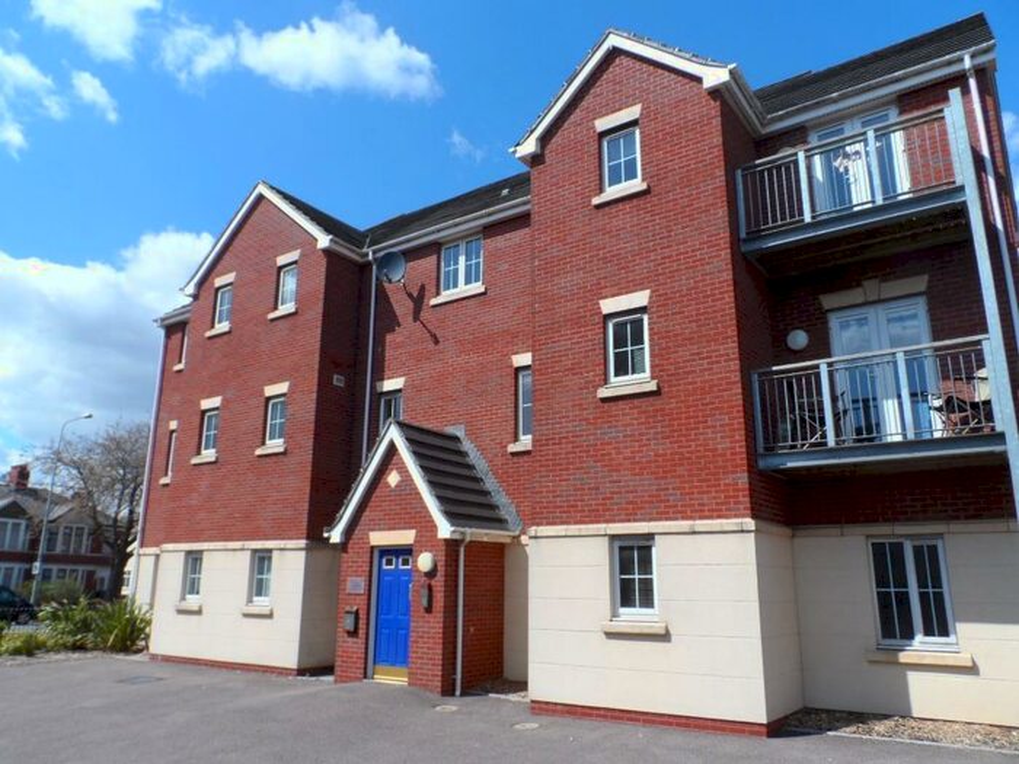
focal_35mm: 24
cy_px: 382
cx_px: 510
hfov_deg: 71.6
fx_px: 706
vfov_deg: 56.8
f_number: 4.5
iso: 80
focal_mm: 4
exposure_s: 1/500
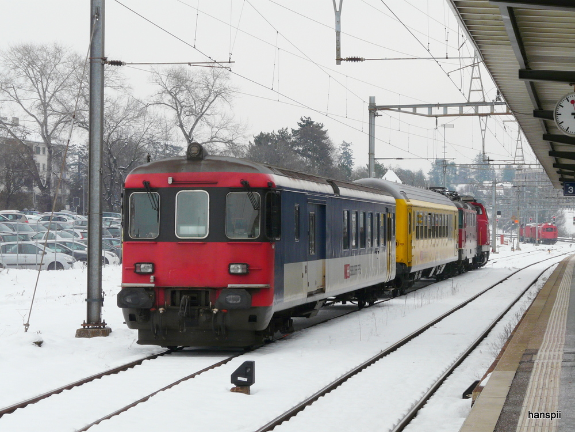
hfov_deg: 18.5
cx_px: 288
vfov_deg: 14.0
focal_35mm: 106
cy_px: 216
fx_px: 1761
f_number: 5.6
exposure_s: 1/200
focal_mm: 17.5
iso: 100
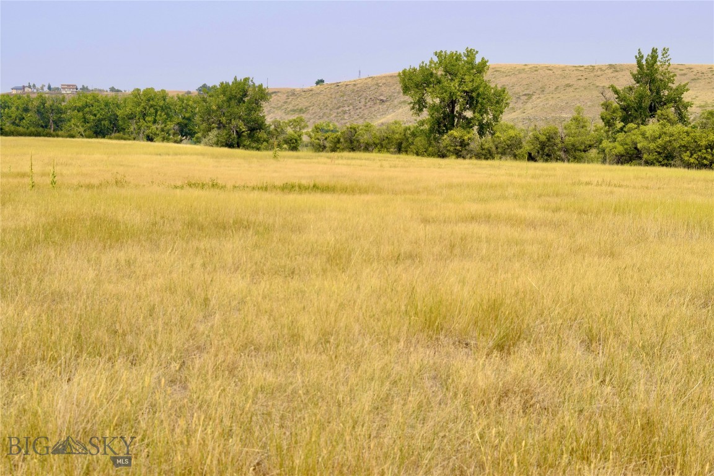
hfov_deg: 33.4
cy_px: 238
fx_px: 1190
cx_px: 357
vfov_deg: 22.6
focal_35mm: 60
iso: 200
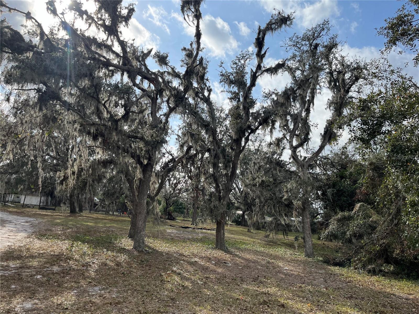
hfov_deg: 67.3
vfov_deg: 53.1
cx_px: 210
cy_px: 157
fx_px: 315
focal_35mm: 26
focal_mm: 5.1
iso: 50
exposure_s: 1/3215
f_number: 1.6
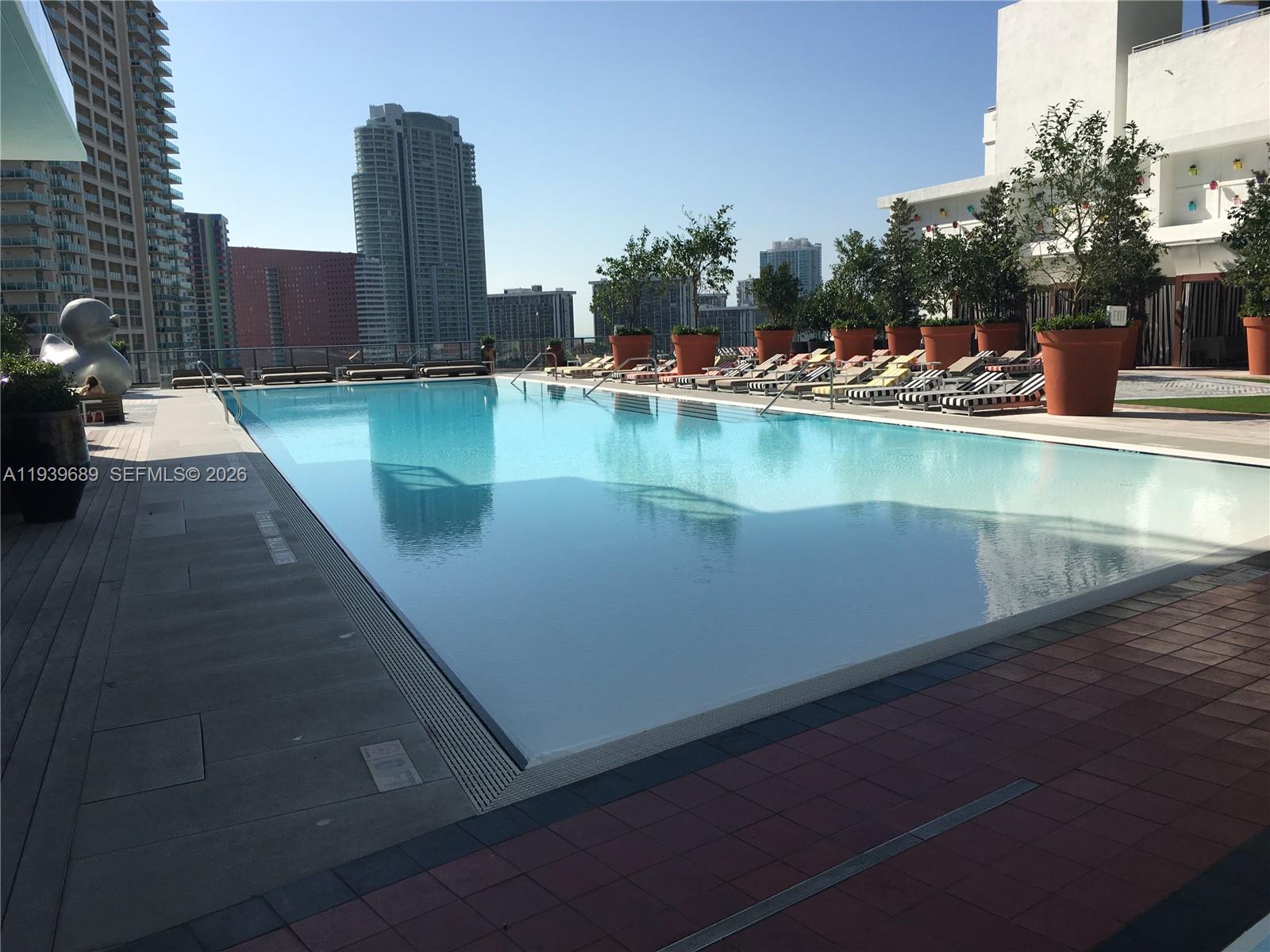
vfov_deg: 48.2
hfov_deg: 61.7
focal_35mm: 29
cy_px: 476
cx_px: 635
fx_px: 1064
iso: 25
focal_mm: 4.15
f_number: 2.2
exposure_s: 1/2653
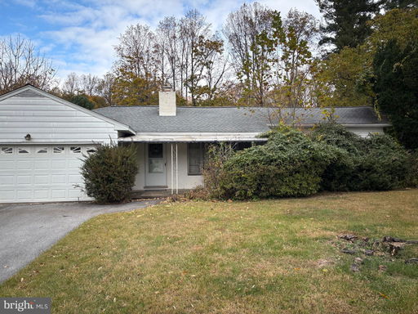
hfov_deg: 67.3
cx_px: 209
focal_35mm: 26
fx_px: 314
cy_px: 157
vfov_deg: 53.1
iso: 64
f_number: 1.6
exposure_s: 1/959
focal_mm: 5.96
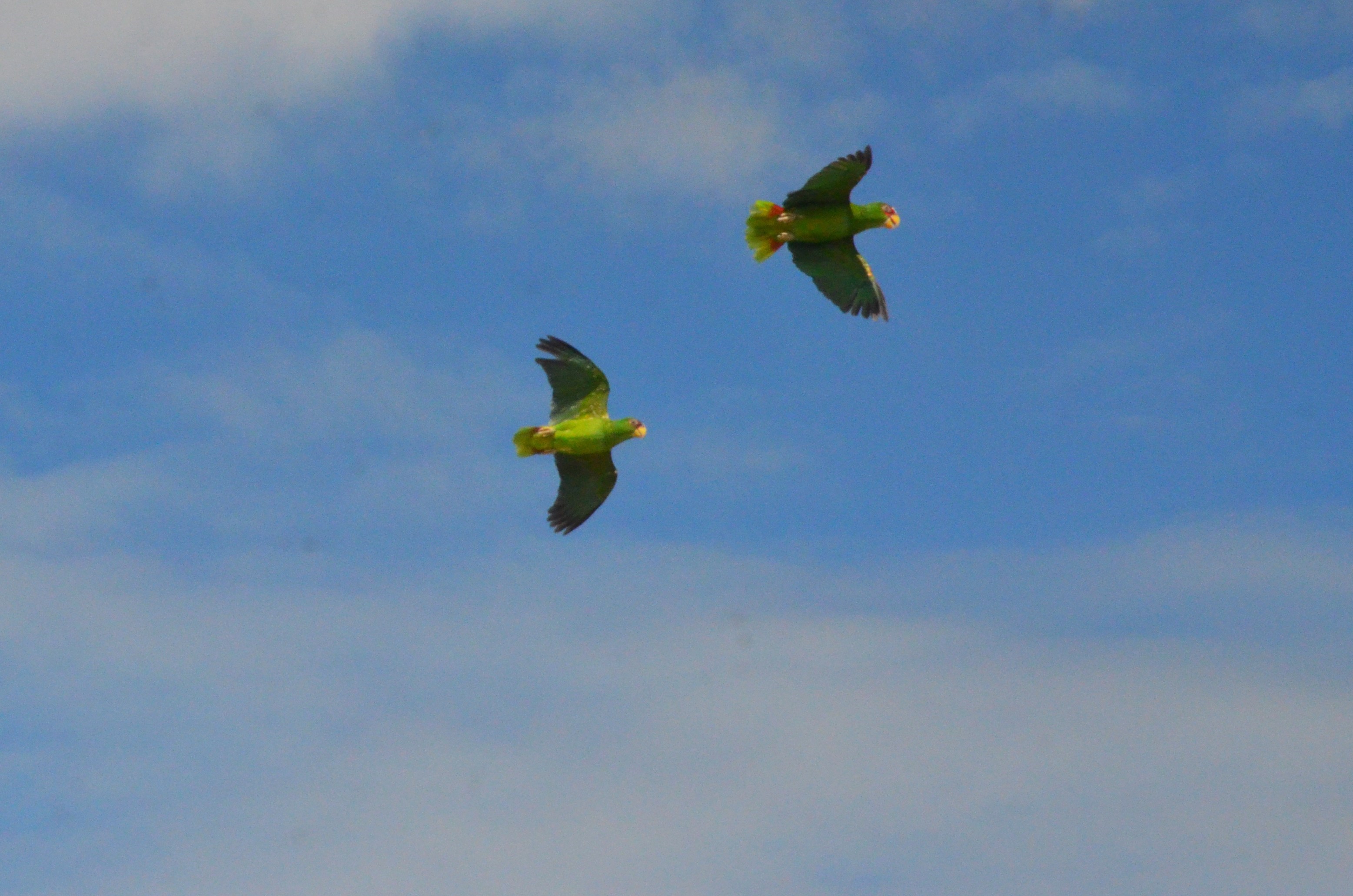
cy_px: 448
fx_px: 3938
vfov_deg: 13.0
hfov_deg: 19.5
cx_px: 676
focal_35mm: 105
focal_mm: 70
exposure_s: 1/2500
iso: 2500
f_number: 13
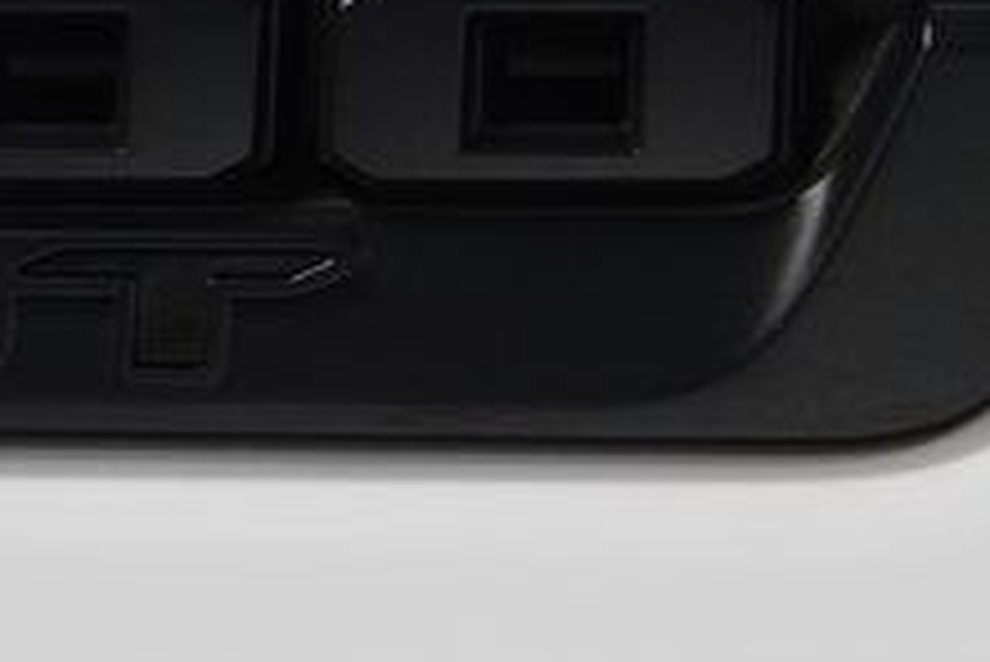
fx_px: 6714
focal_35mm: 244
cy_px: 101
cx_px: -117
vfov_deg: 5.6
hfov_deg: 8.4
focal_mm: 56
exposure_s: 1/125
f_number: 7.1
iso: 1600
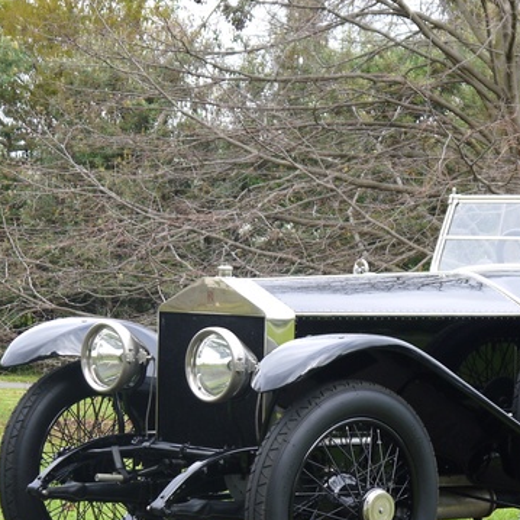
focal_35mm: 130
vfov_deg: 13.4
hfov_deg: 13.3
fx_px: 2209
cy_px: 322
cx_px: 492
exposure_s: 1/125
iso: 100
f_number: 5.2
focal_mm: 33
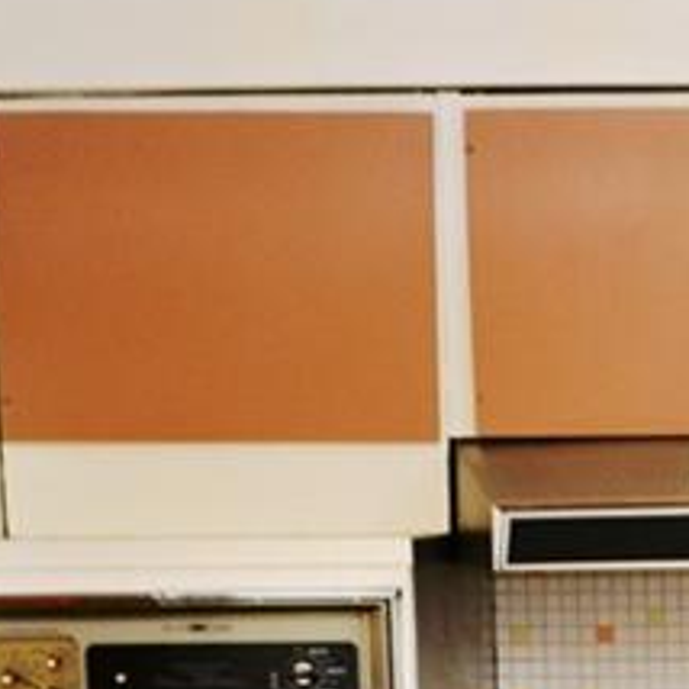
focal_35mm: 110
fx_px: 2477
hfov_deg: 14.5
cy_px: 844
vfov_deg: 15.2
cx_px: 1114
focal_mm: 18
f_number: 3.5
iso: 640
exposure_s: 1/60
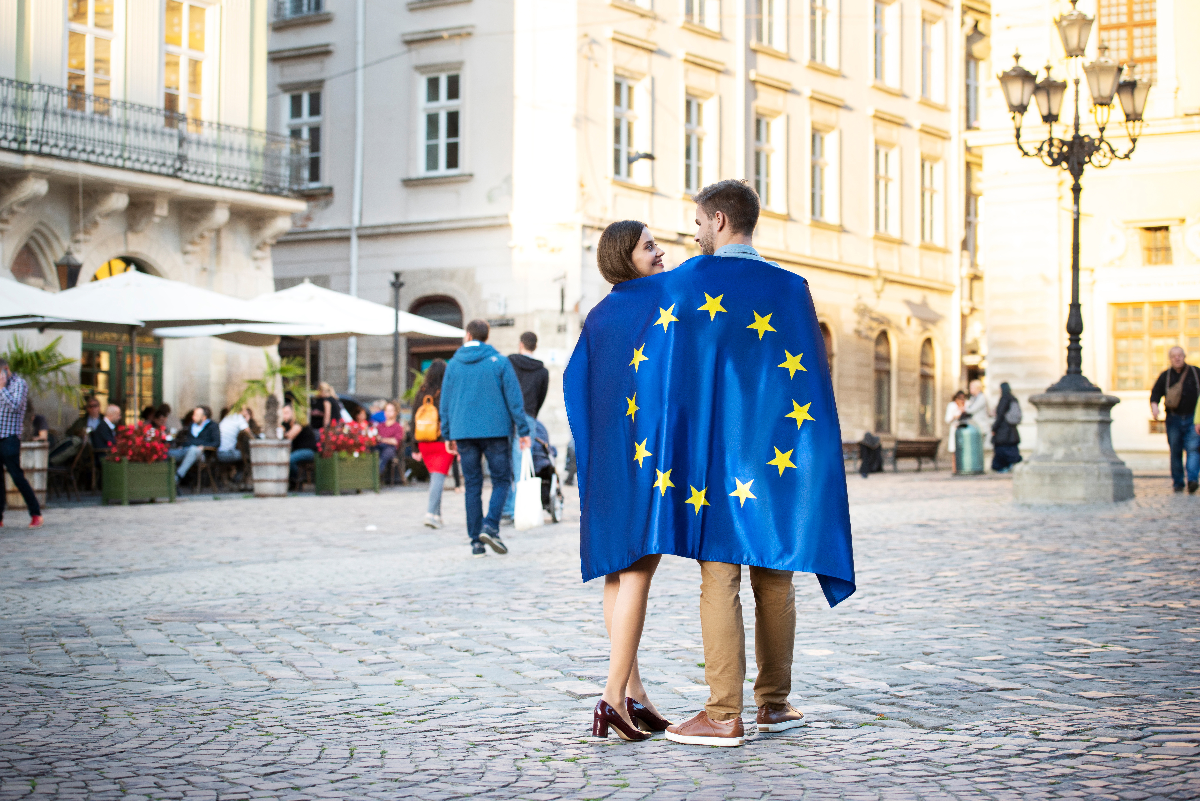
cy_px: 400
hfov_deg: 28.8
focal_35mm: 70
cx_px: 600
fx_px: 2334
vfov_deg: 19.5
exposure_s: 1/250
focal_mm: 70
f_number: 3.5
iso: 100
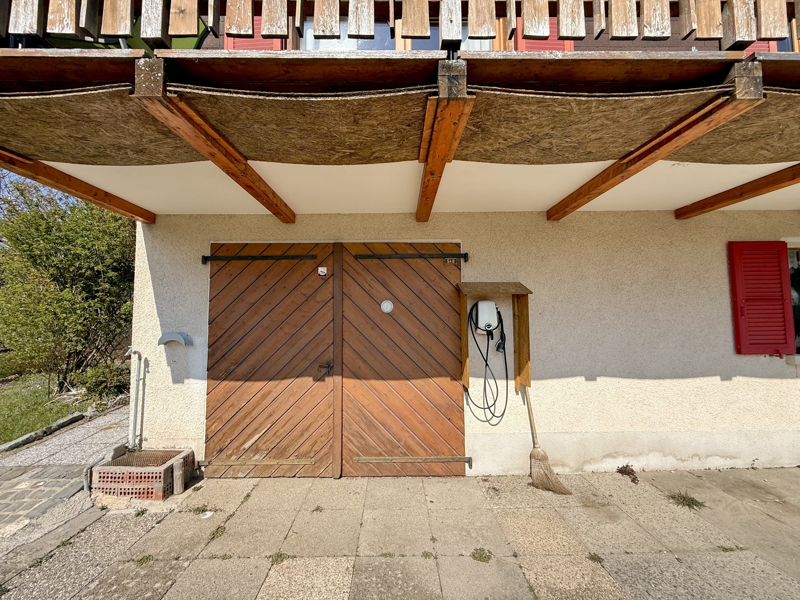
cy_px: 300
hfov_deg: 102.1
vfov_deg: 85.7
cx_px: 400
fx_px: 324
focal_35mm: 14
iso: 64
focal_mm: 2.22
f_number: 2.2
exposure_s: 1/1613
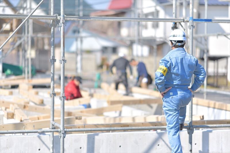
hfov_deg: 19.5
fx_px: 671
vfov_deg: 13.0
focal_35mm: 105
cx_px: 115
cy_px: 76
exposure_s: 1/8000
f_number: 1.4
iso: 100
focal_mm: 105
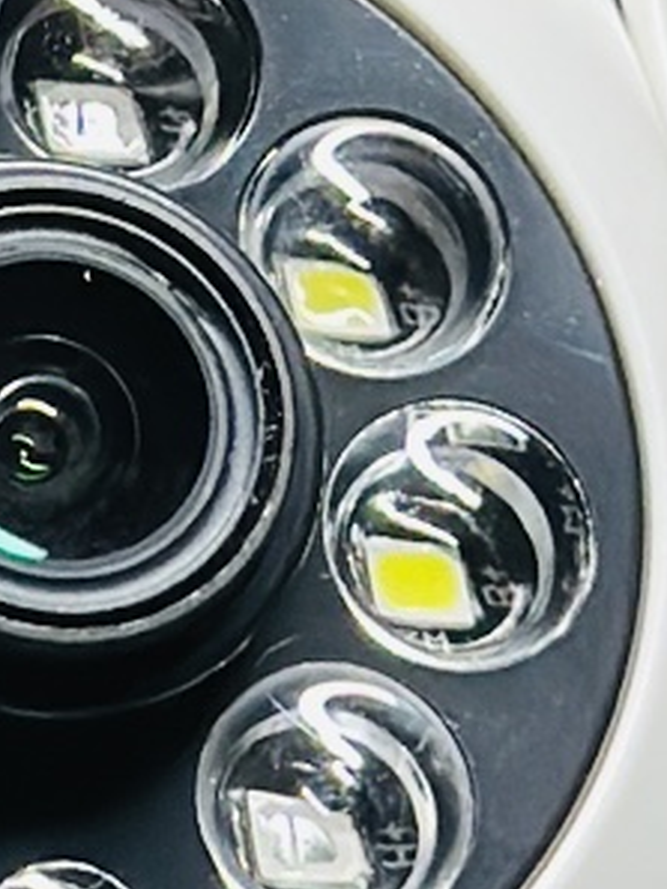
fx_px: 8369
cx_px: -293
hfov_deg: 4.5
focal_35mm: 326
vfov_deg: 6.0
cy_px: -302
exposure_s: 1/101
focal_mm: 6.86
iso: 100
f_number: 1.78
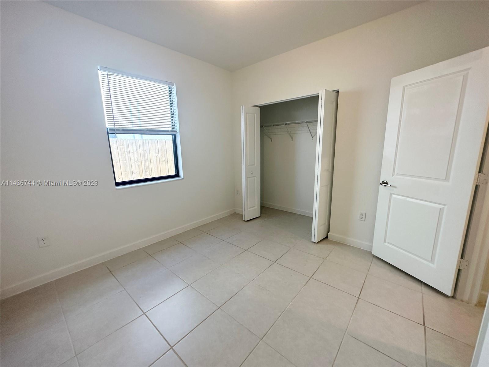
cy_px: 184
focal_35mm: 14
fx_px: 198
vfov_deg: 85.7
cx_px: 244
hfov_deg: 102.1
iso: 100
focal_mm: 2.22
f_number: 2.2
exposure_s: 1/60
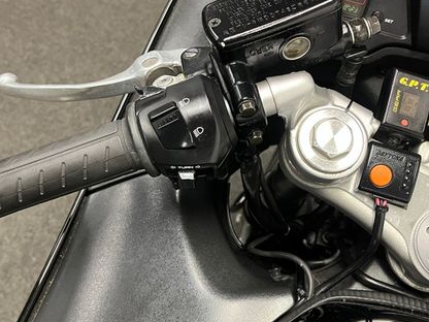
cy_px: 141
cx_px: 214
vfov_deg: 35.9
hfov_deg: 46.8
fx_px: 496
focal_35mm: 40
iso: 320
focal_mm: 5.1
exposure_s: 1/50
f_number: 1.6
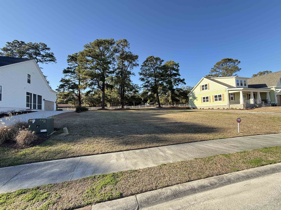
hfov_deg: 102.1
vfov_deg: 85.7
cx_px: 140
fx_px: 114
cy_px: 105
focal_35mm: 14
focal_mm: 2.22
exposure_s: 1/468
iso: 64
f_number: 2.2
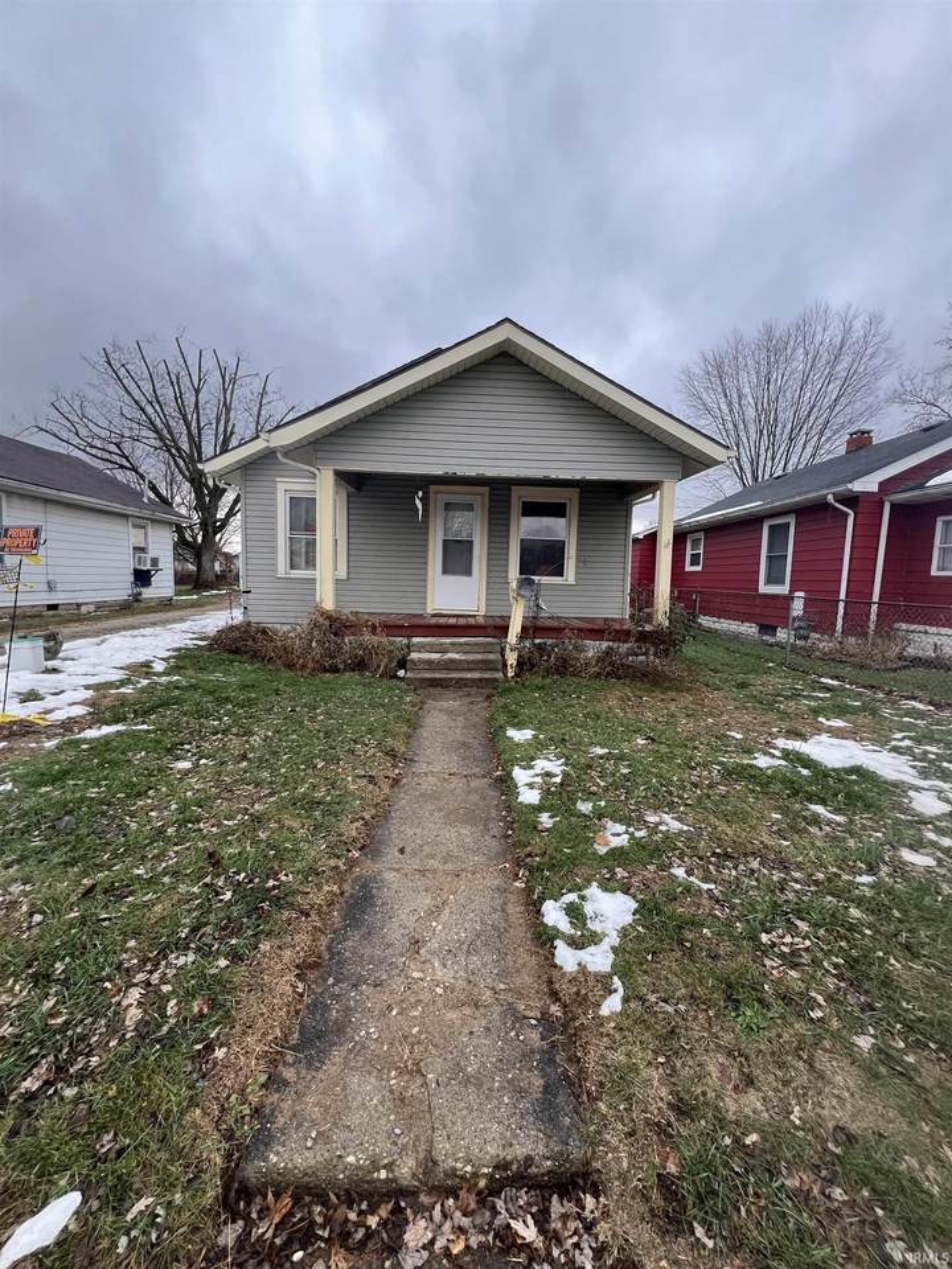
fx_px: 477
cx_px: 476
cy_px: 634
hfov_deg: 89.9
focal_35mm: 13
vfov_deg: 106.2
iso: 160
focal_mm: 1.57
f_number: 1.8
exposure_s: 1/99
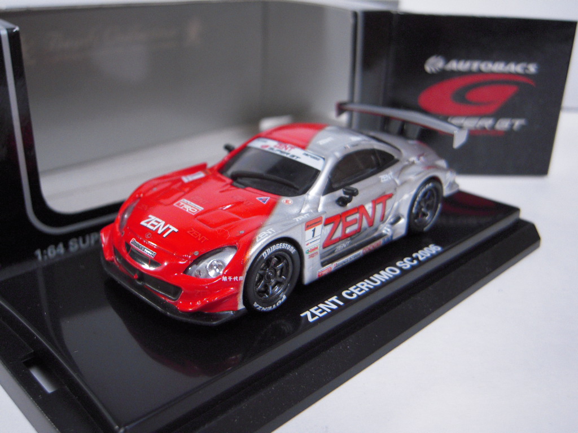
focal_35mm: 37
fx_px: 618
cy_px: 216
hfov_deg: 50.1
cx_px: 289
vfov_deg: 38.7
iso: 400
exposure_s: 1/30
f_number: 3
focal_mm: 6.5
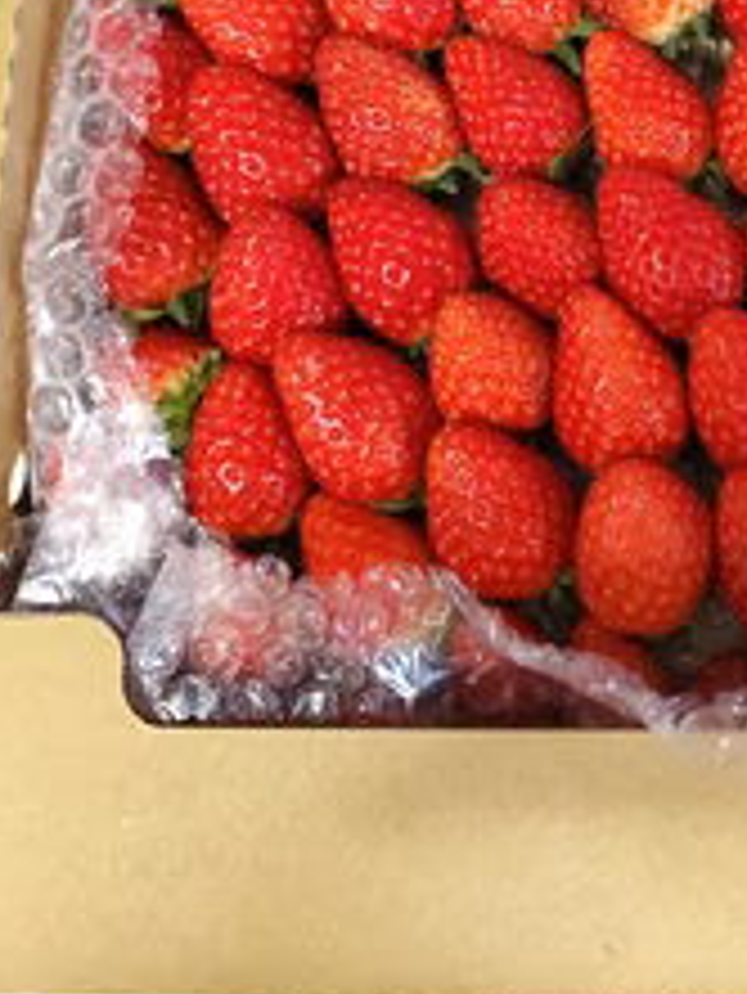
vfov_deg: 38.0
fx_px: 1351
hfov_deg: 29.8
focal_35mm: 47
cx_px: 652
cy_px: 121
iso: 200
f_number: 1.5
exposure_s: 1/50
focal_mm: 4.3
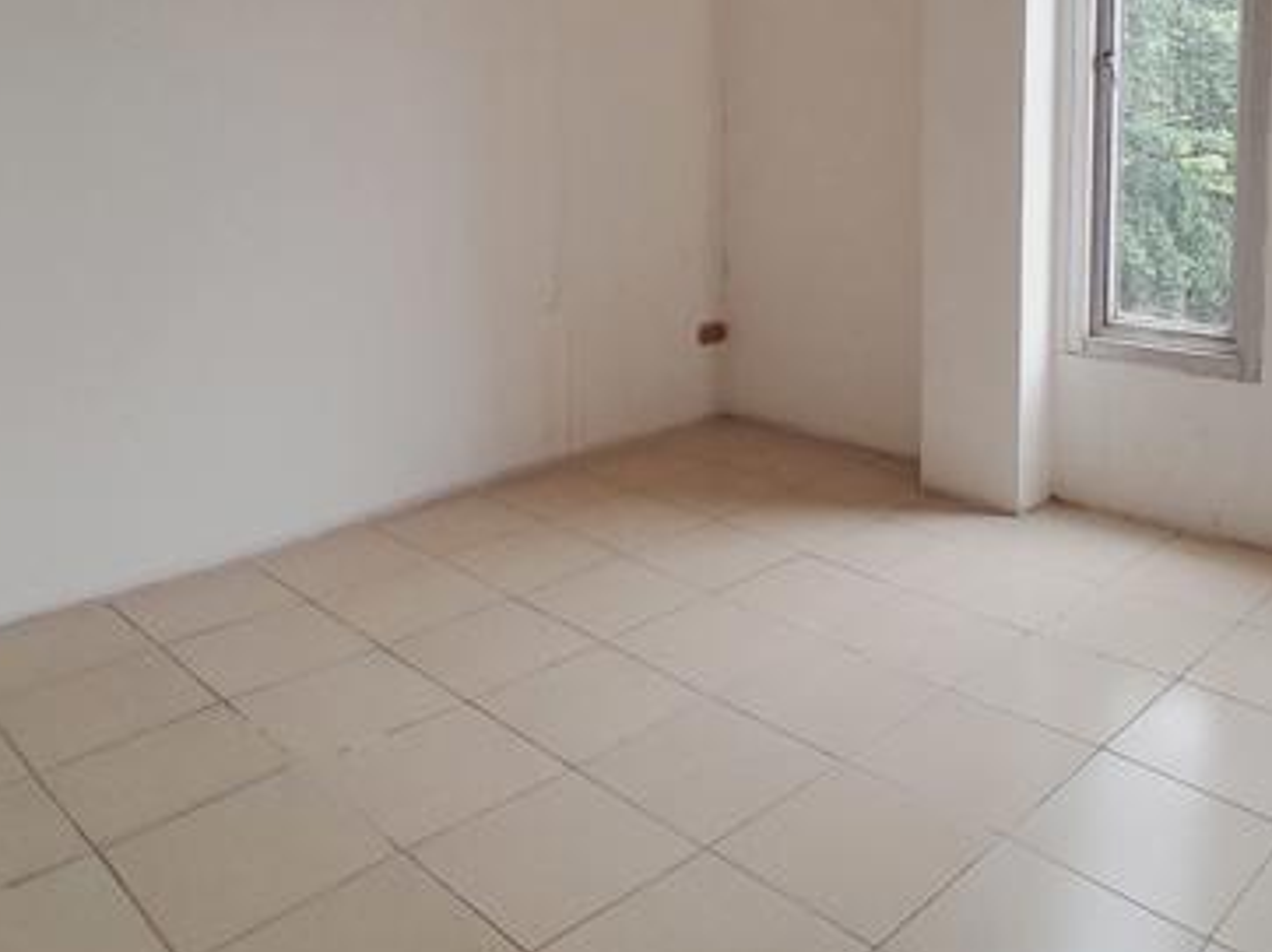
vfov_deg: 43.3
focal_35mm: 31
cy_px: 188
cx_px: 766
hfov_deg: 57.9
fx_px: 1138
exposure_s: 1/155
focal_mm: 1.46
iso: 40
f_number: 2.2
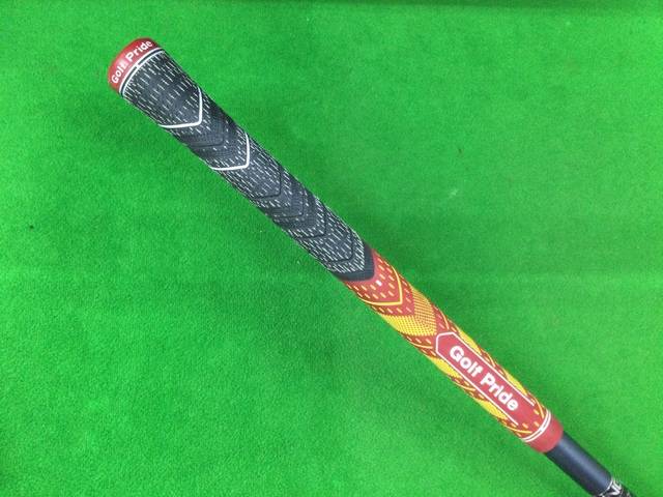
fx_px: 594
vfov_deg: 45.4
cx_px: 332
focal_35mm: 31
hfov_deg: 58.4
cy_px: 248
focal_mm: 3.3
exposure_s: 1/30
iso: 200
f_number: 2.4
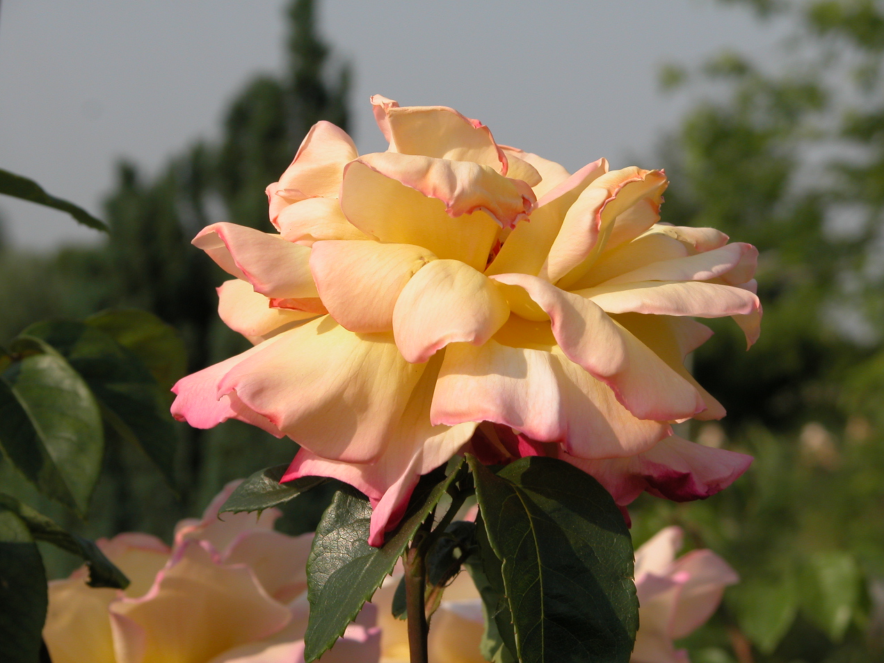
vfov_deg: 10.8
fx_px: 3498
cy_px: 332
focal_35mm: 137
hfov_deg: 14.4
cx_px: 444
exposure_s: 1/522
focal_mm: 34.7
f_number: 6.1
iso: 100
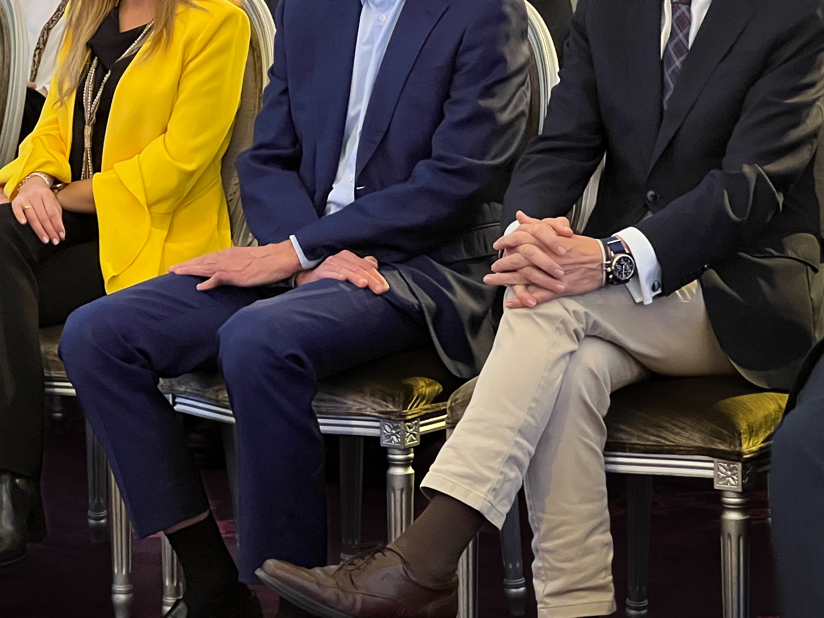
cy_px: 161
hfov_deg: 14.3
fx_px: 3285
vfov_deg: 10.7
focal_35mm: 138
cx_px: 256
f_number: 2.8
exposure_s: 1/35
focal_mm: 9
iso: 800
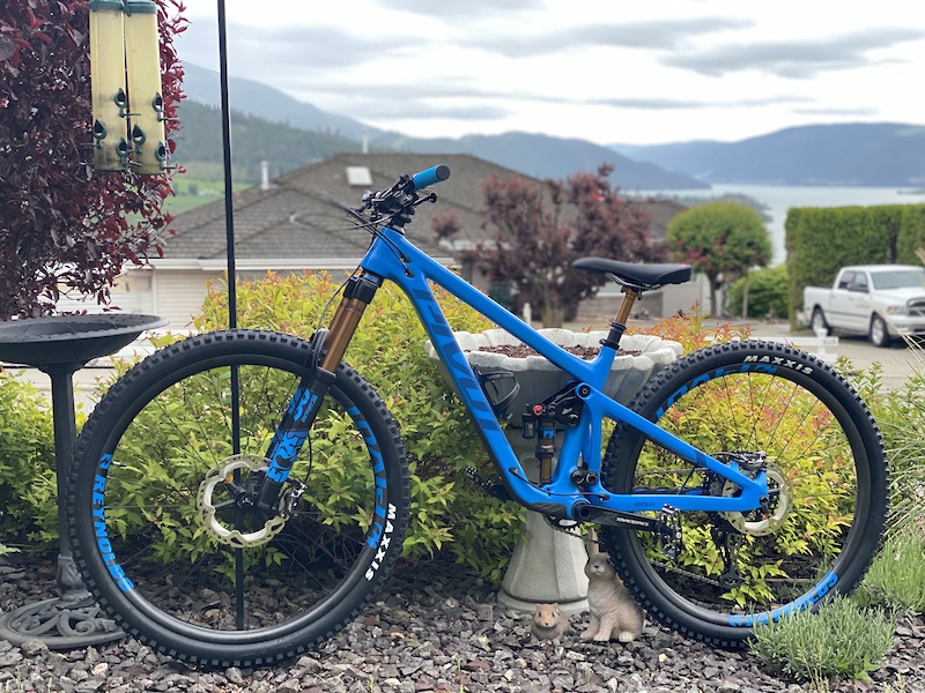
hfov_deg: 36.8
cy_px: 346
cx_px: 462
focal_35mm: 52
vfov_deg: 28.0
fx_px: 1390
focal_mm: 6
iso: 160
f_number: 2
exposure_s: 1/122
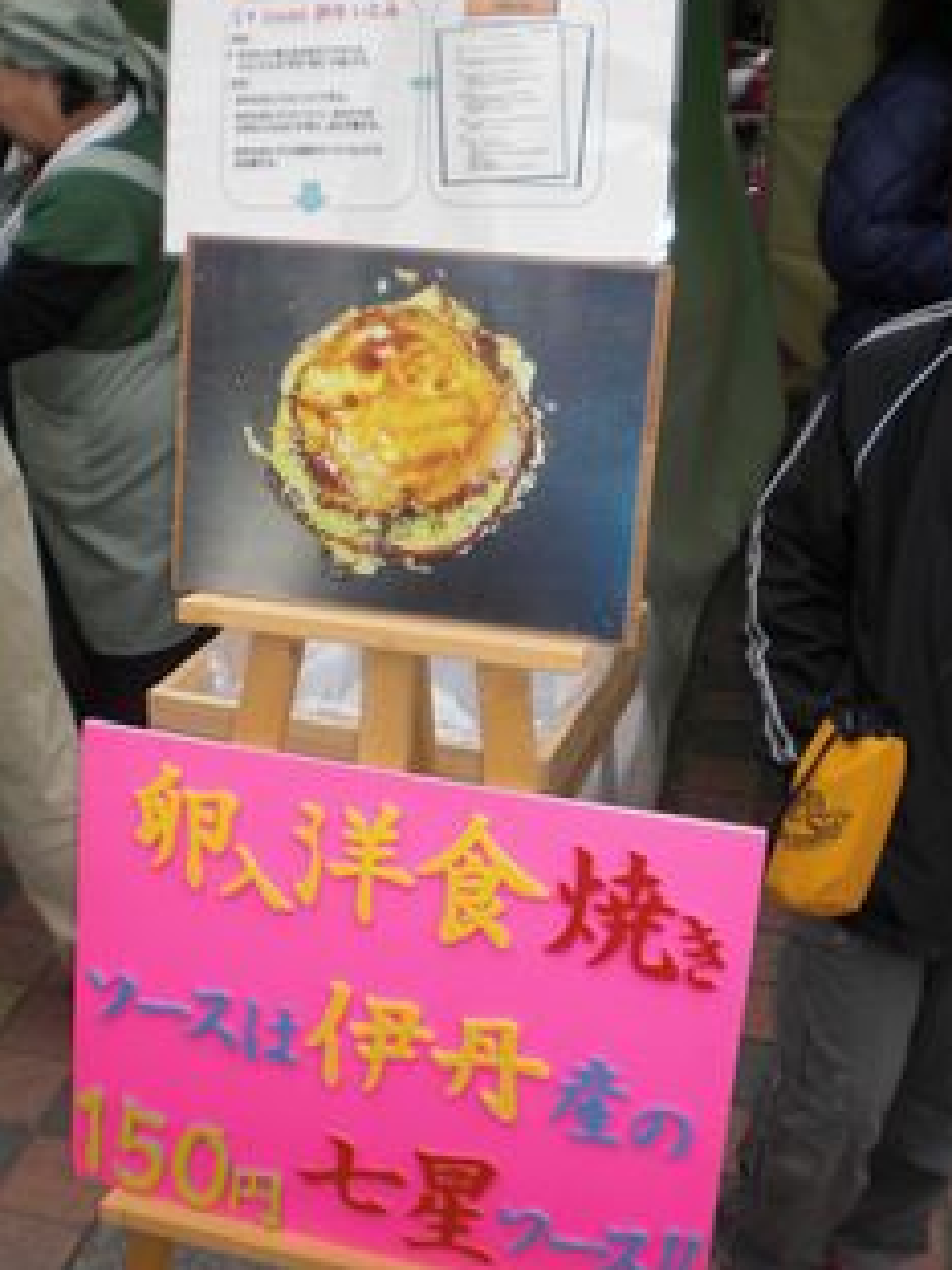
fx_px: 1540
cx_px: 458
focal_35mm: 42
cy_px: 609
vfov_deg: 44.8
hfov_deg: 34.3
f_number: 3.1
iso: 64
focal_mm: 6.3
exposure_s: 1/400
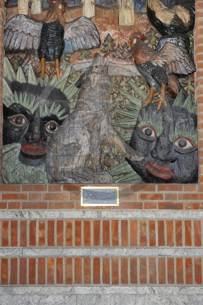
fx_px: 711
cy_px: 129
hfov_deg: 16.2
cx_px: 103
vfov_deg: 24.2
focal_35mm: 84
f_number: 5.6
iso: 400
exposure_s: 1/60
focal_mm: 70
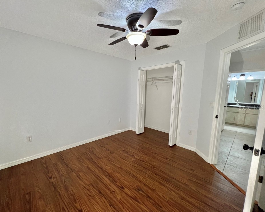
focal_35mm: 14
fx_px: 110
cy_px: 107
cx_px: 119
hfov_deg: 100.4
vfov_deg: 88.0
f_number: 1.8
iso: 160
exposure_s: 1/60
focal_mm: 1.57
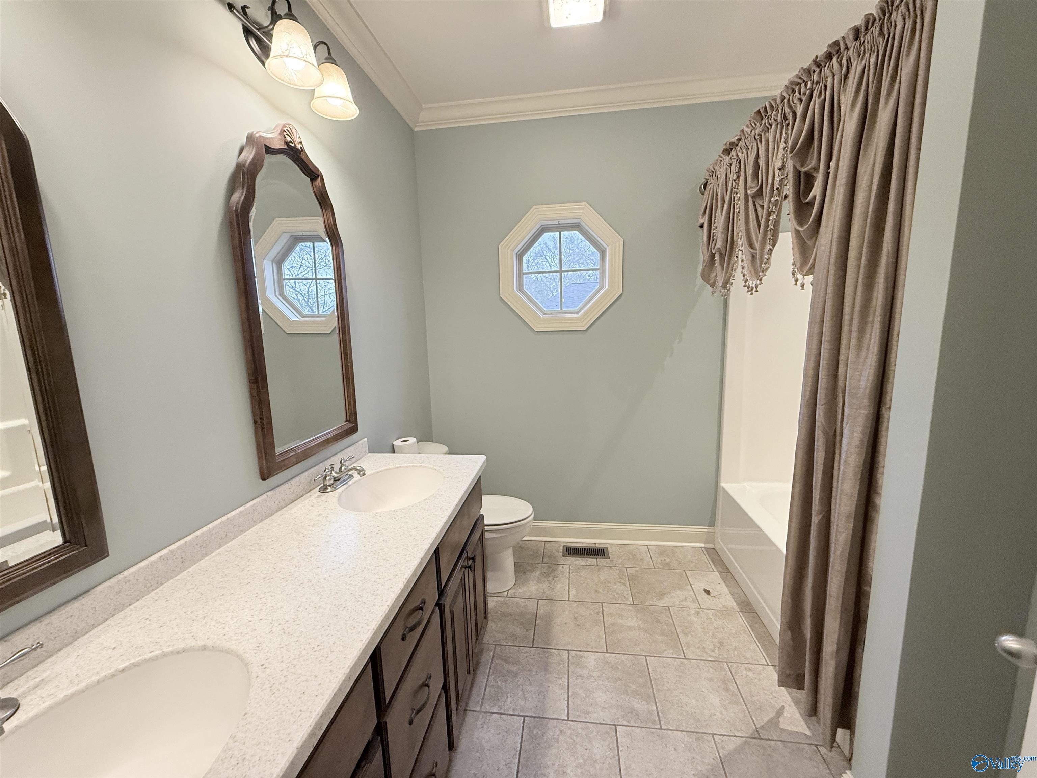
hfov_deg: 102.1
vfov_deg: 85.7
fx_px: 419
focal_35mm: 14
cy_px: 389
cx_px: 518
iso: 250
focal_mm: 2.22
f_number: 2.2
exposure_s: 1/60
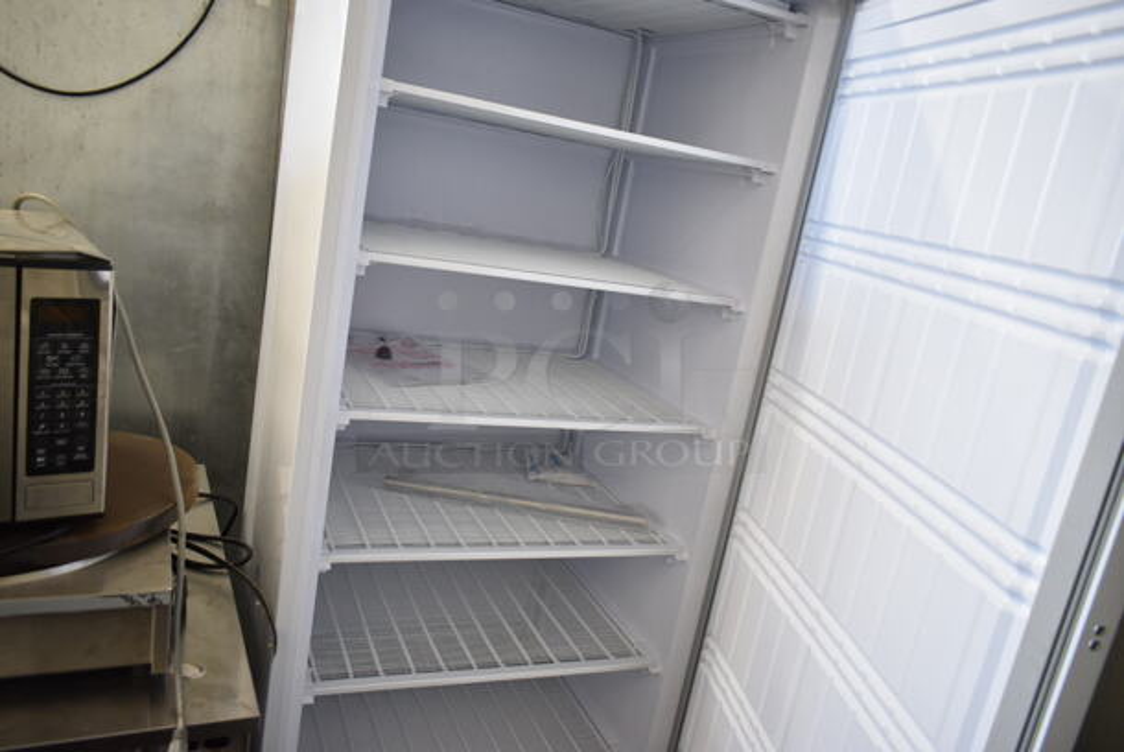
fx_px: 844
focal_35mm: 27
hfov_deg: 67.3
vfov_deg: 48.0
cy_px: 376
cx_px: 562
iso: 640
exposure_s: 1/30
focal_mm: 18
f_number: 3.5
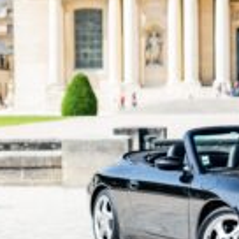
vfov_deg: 14.1
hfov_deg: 13.7
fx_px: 969
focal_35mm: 124
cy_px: 119
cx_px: 271
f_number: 2.5
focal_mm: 50
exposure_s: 1/1000
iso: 100
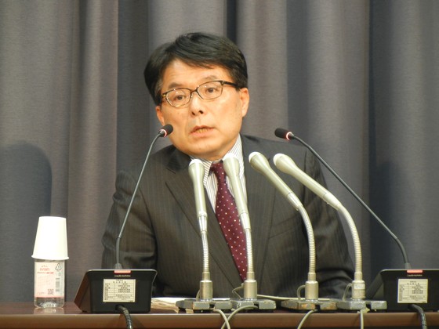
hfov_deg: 9.9
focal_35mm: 200
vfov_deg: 7.4
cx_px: 220
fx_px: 2536
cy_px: 164
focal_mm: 36
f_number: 4.7
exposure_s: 1/20.7
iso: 400
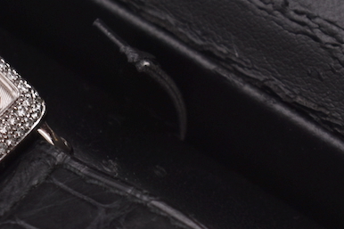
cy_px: 96
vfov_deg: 5.0
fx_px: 2614
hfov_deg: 7.4
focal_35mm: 274
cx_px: -125
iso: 400
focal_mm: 55
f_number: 7.1
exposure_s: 1/125
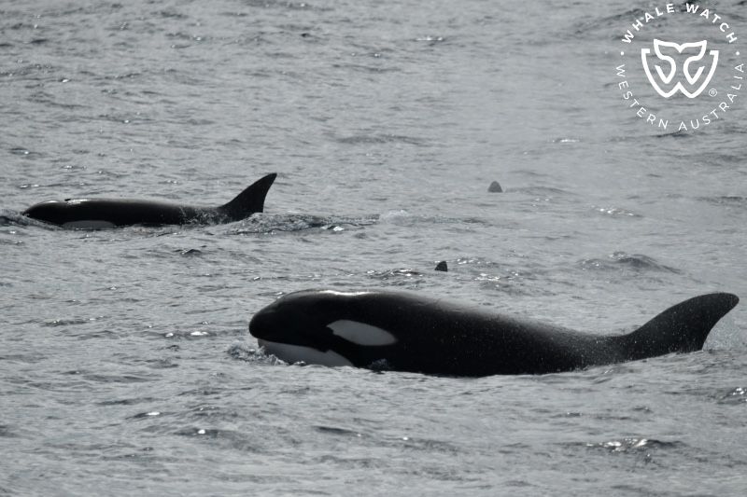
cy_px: 248
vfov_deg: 3.3
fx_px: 8713
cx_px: 374
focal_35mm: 420
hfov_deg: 4.9
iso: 560
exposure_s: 1/8000
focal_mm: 420
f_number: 6
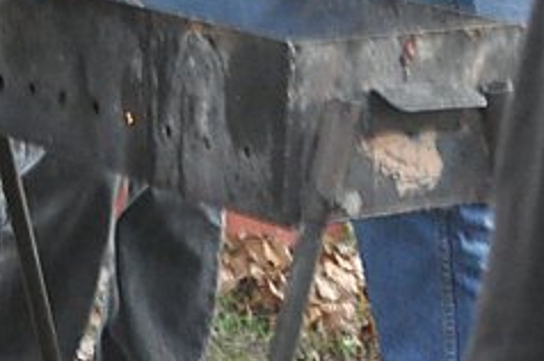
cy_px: -169
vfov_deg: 7.4
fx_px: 2731
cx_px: 94
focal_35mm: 181
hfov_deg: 11.3
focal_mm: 28
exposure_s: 1/25
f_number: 4.2
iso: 1600
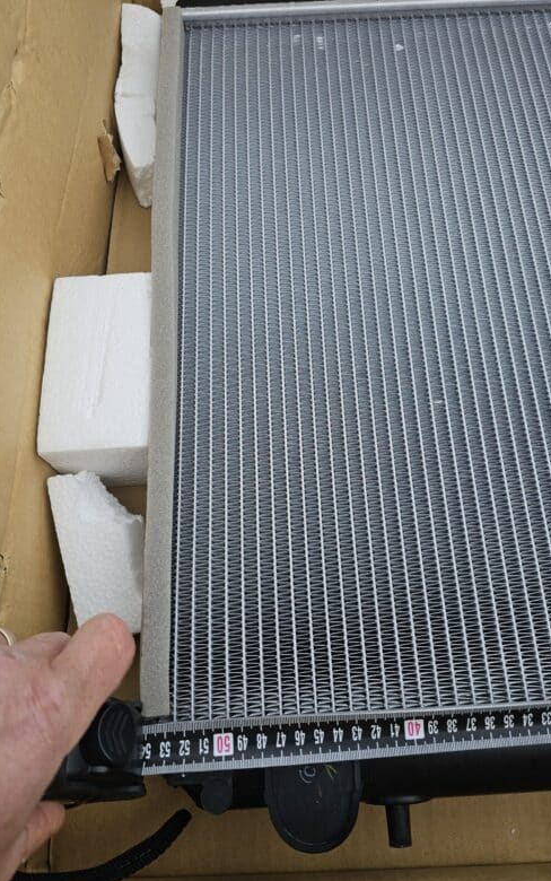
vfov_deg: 72.5
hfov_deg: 49.1
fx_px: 600
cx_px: 317
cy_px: 434
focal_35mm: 25
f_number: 1.7
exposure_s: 1/575
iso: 12
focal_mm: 6.3
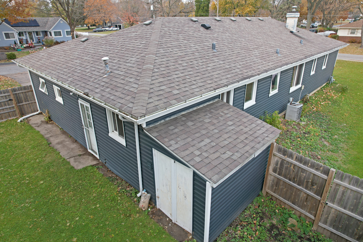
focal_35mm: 22
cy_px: 121
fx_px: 222
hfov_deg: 78.6
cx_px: 182
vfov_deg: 57.2
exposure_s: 1/60
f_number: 2.8
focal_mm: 8.38
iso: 110
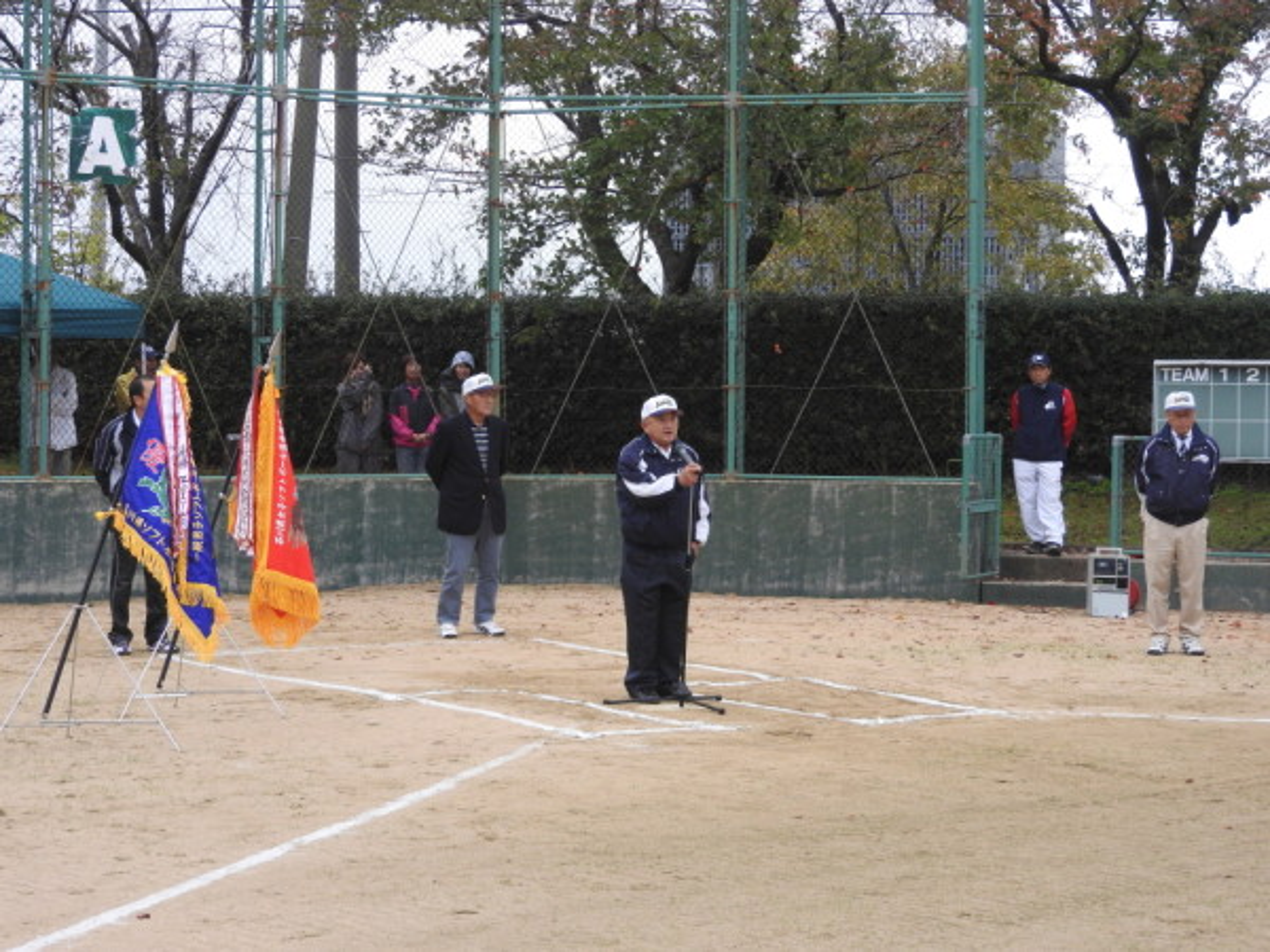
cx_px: 635
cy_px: 476
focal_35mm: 85
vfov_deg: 17.4
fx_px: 3119
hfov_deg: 23.0
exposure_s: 1/60
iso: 280
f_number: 4.5
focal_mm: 15.2
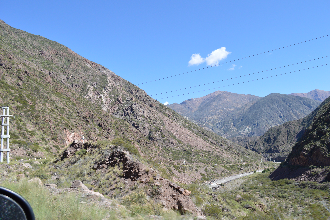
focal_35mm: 33
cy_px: 110
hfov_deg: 57.3
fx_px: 302
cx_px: 165
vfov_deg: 39.9
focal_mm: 22
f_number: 7.1
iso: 100
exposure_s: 1/200
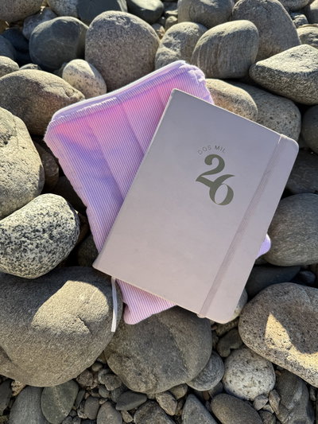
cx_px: 159
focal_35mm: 24
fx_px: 294
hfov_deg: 56.8
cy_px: 212
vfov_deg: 71.6
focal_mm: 6.76
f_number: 1.78
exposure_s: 1/2169
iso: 80
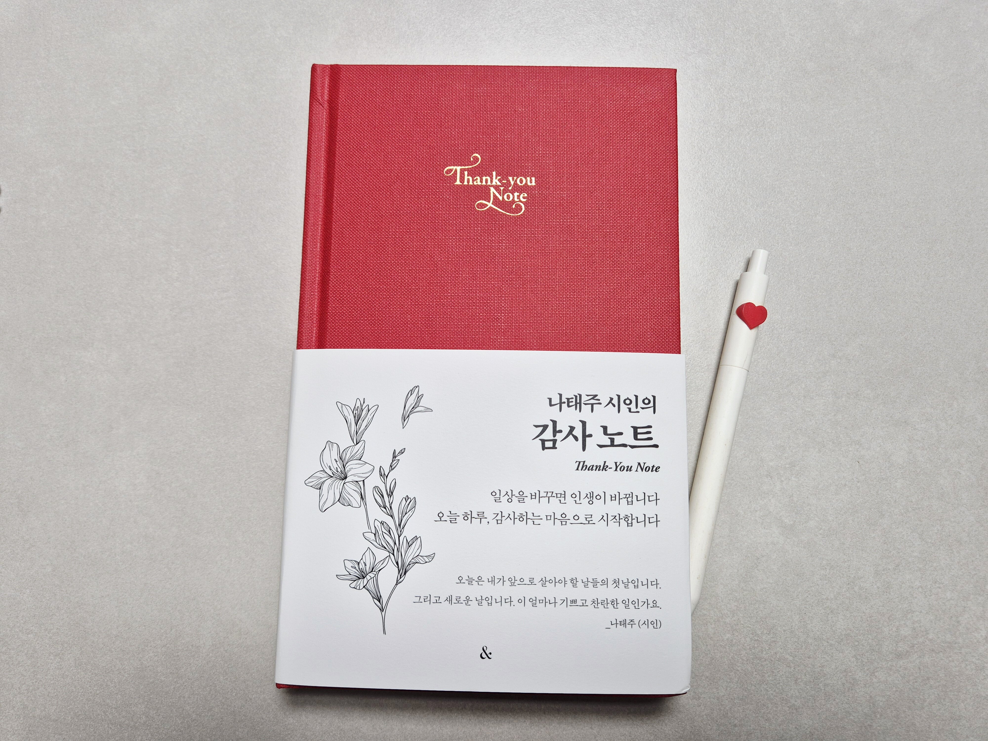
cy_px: 370
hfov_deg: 73.9
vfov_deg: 58.9
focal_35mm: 23
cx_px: 494
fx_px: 656
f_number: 1.8
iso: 64
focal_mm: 5.4
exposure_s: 1/120
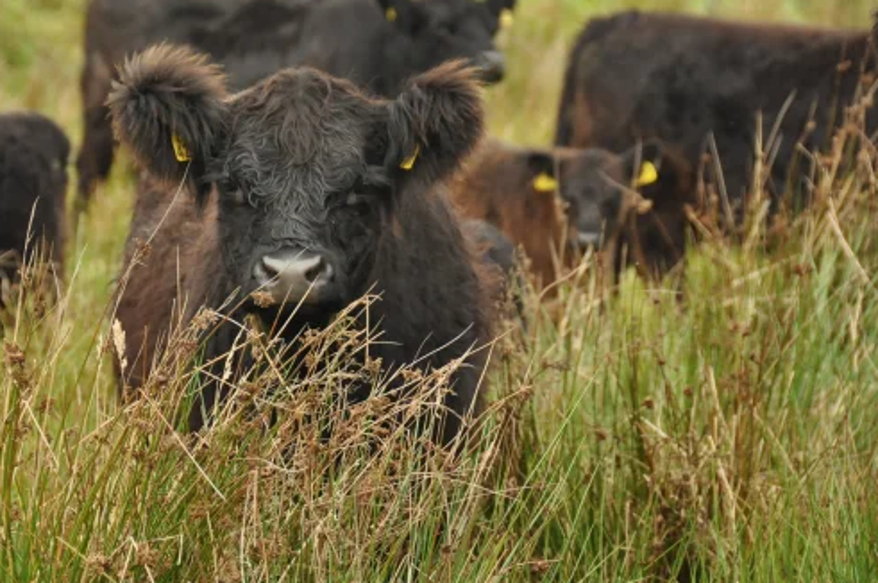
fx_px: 5358
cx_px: 361
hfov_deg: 9.4
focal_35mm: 220
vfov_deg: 6.2
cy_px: 307
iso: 1000
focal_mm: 120
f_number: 5.3
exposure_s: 1/400
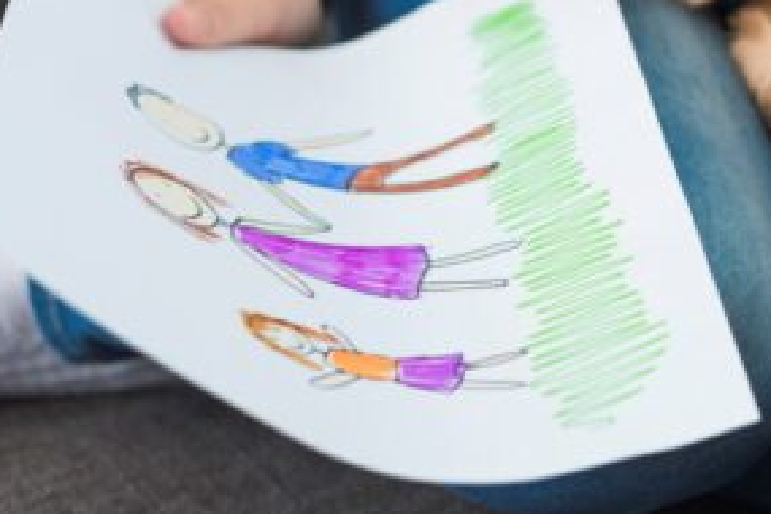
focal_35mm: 114
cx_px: 803
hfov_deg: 17.5
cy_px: -70
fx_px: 2441
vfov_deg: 11.8
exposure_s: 1/160
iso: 320
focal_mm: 50
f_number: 3.5
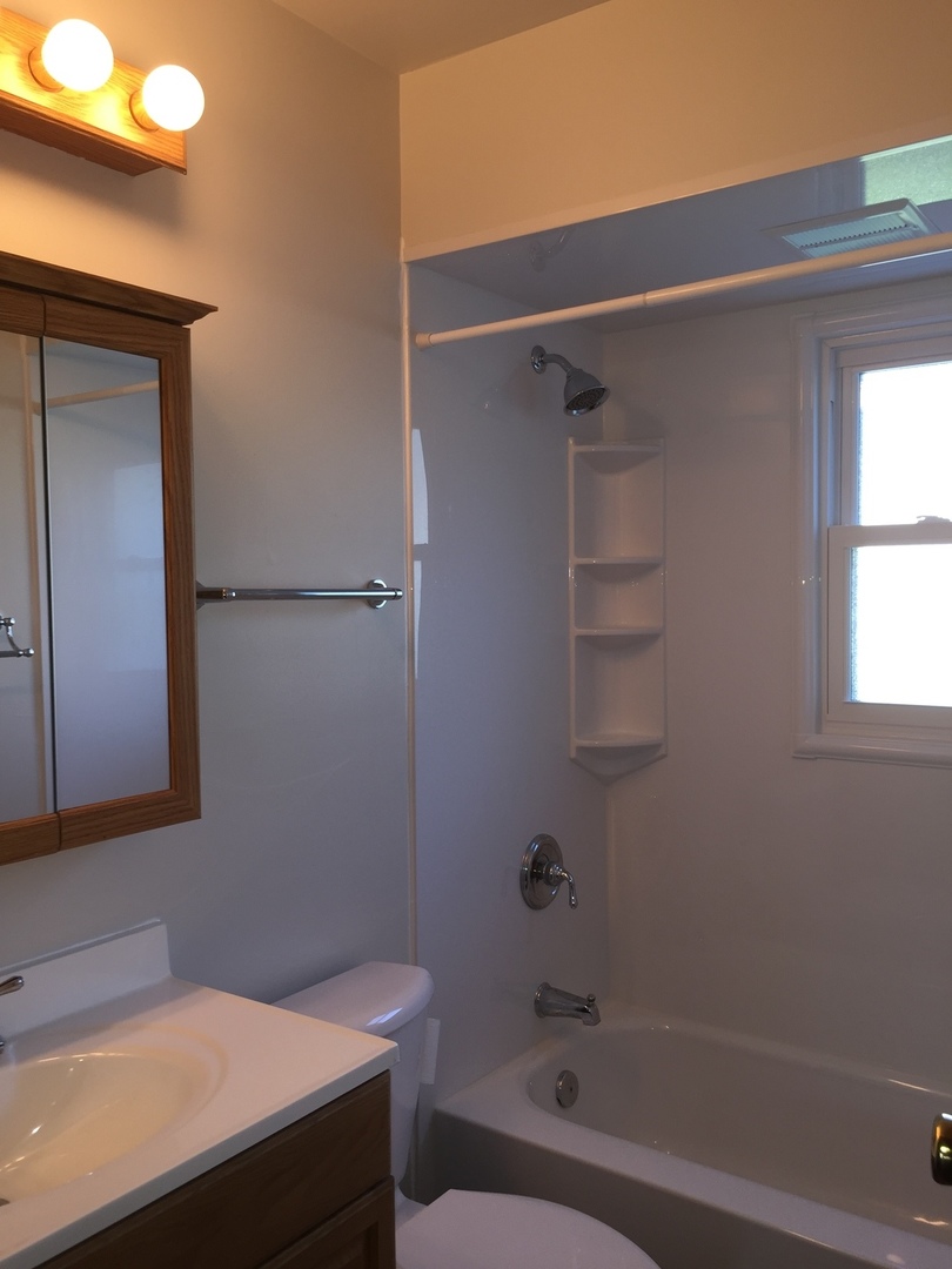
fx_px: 1063
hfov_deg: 48.2
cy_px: 634
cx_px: 476
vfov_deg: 61.7
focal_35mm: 29
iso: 32
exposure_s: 1/31
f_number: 2.2
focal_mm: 4.15
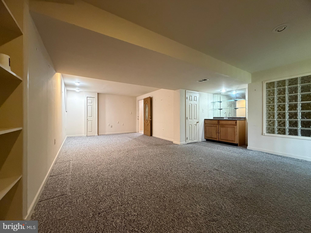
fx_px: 126
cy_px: 116
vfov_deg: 85.7
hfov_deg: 102.1
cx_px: 156
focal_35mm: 14
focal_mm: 2.22
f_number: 2.2
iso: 800
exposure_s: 1/60
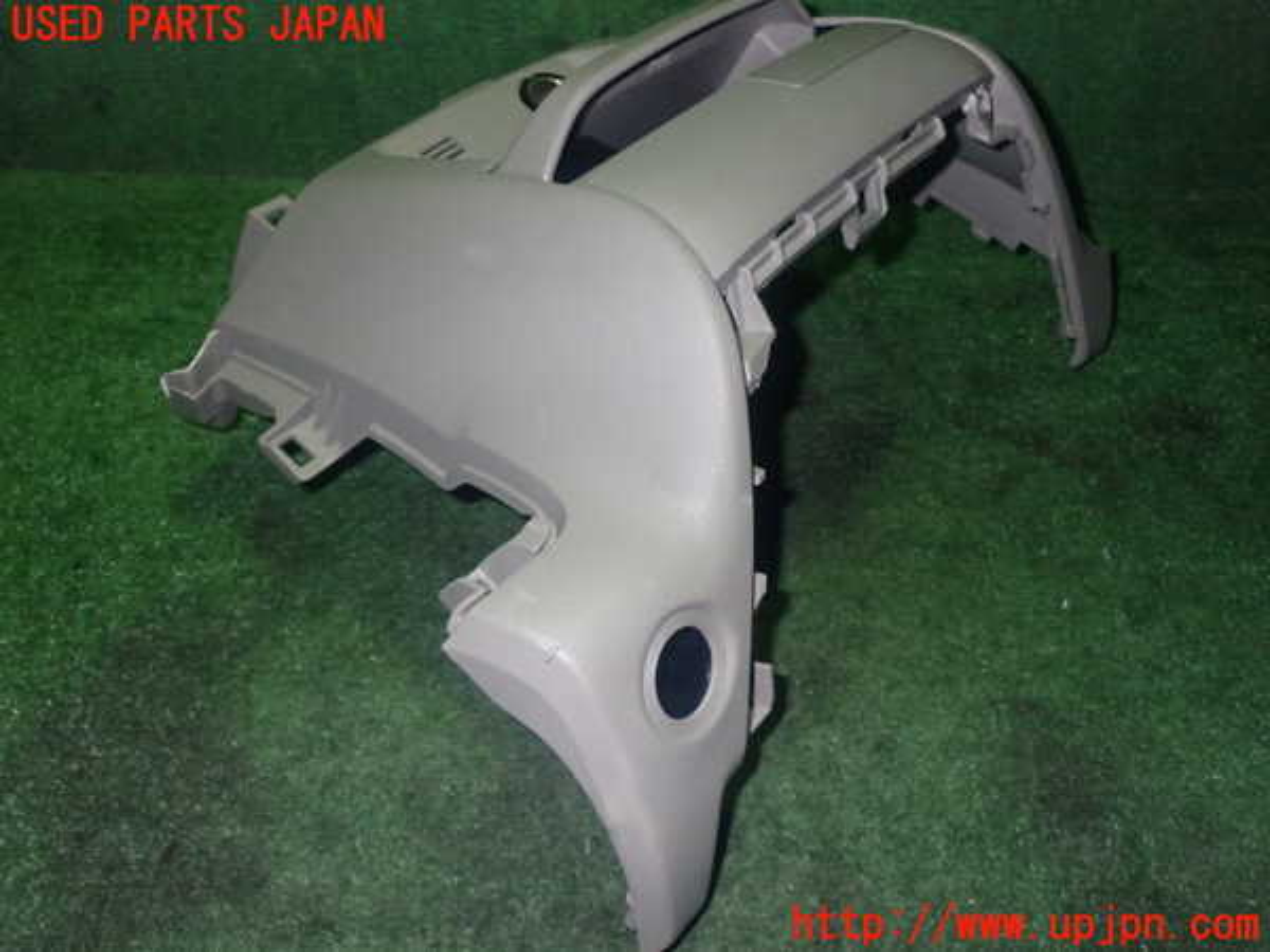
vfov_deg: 39.7
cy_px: 476
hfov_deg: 51.4
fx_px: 1321
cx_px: 635
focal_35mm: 36
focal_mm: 6.37
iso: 800
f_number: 7.1
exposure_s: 1/40
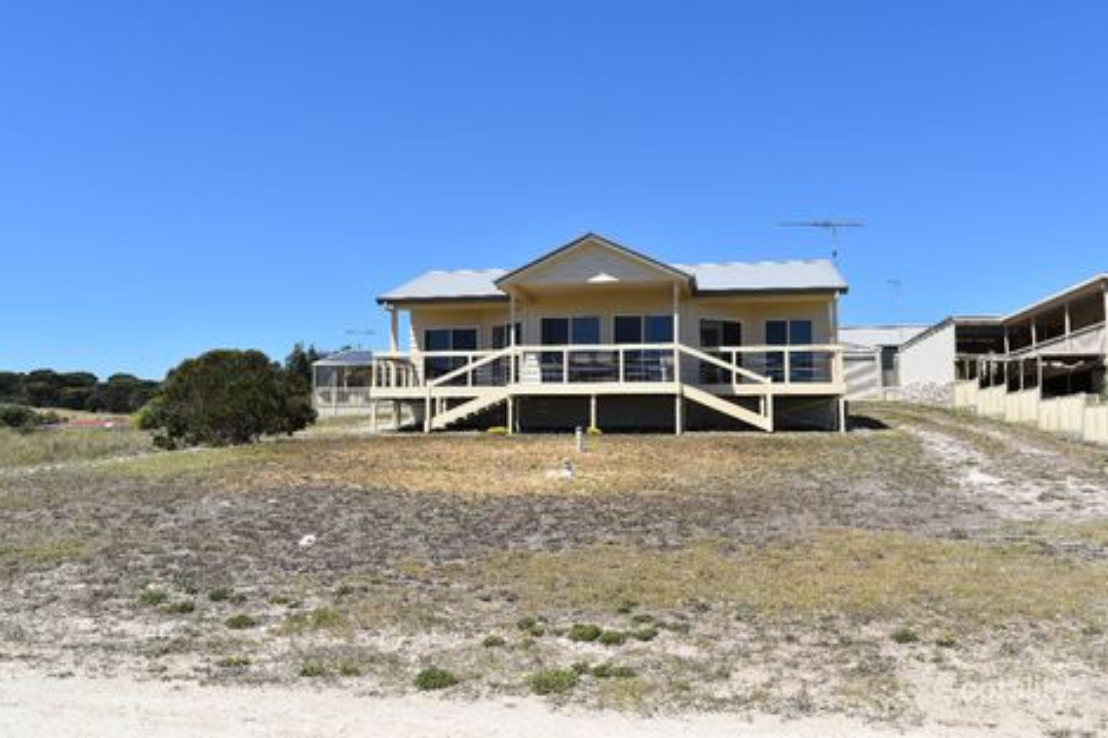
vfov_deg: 39.9
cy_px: 369
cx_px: 554
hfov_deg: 57.2
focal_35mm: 33
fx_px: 1015
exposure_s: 1/400
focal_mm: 22
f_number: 10
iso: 200
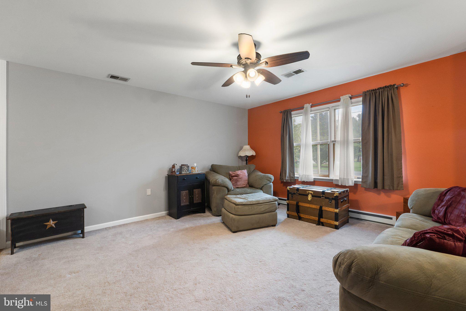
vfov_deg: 77.3
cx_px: 233
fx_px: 194
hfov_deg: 100.4
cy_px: 156
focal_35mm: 15
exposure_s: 1/3
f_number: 8
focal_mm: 10
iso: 800
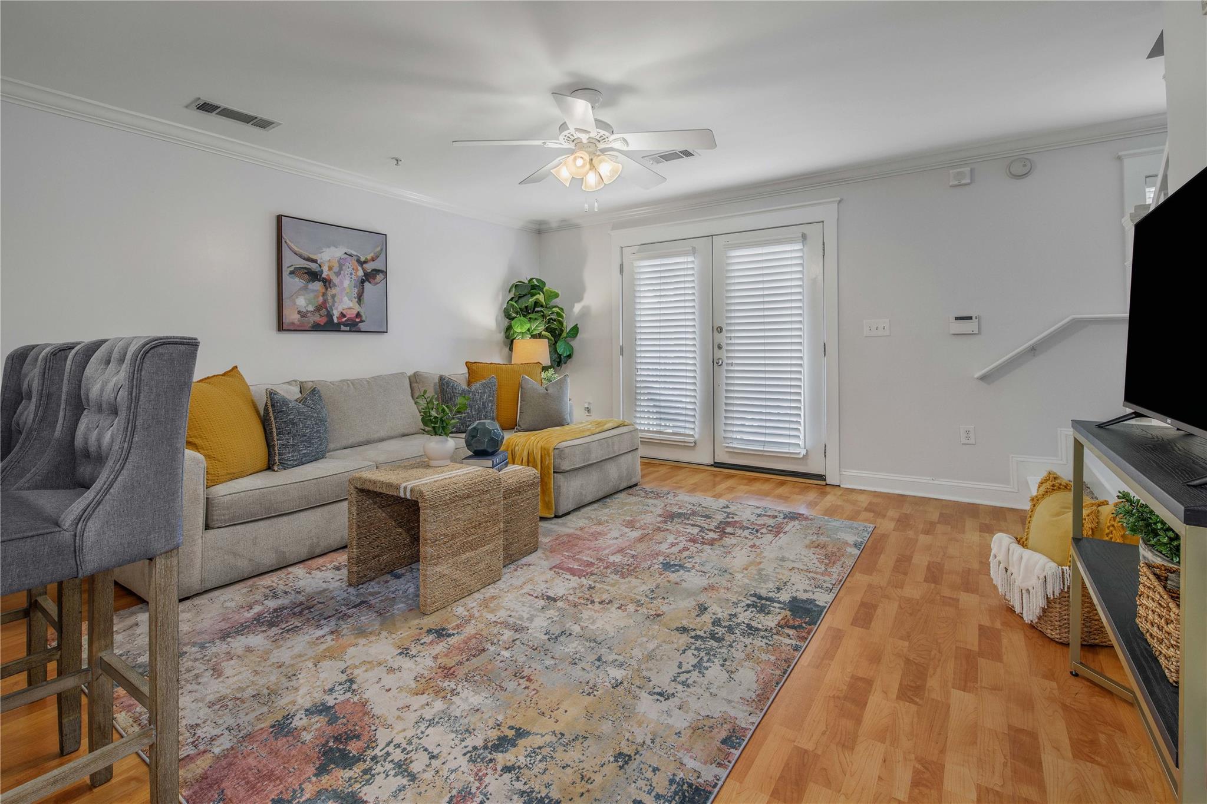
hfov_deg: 100.4
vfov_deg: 77.3
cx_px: 604
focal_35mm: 15
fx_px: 503
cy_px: 402
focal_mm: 15
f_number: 7.1
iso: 250
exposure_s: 1/3
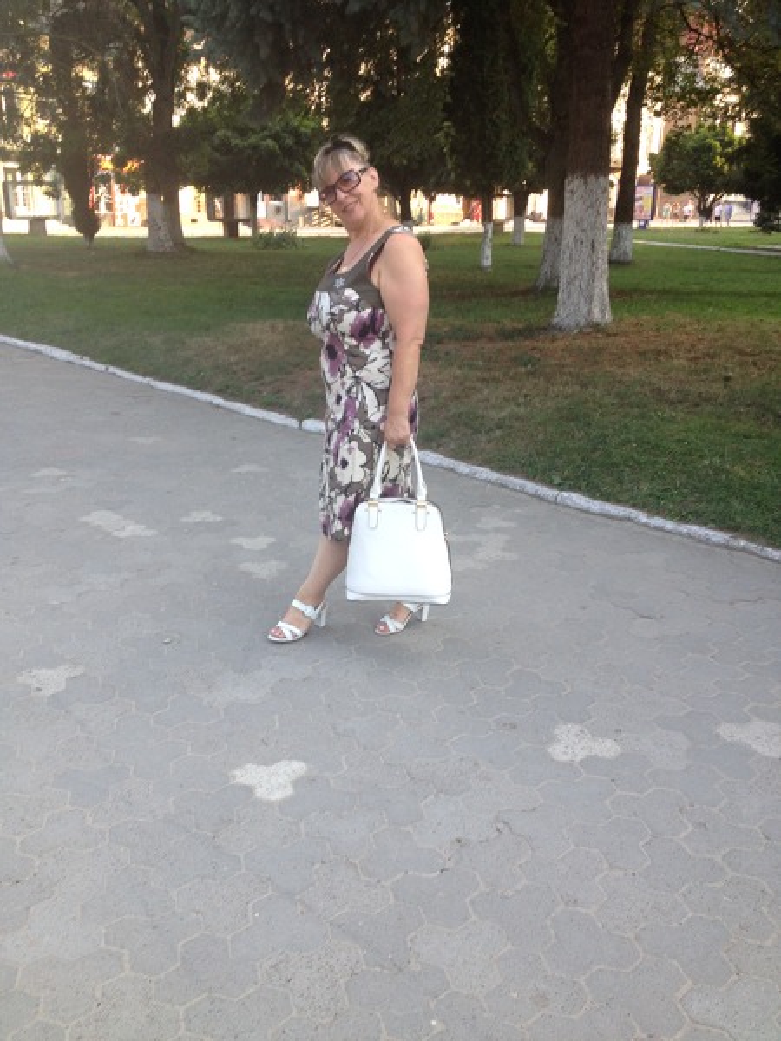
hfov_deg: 40.7
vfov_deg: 52.6
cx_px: 390
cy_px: 520
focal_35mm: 35
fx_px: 1053
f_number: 2.4
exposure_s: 1/120
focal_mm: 4.28
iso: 50
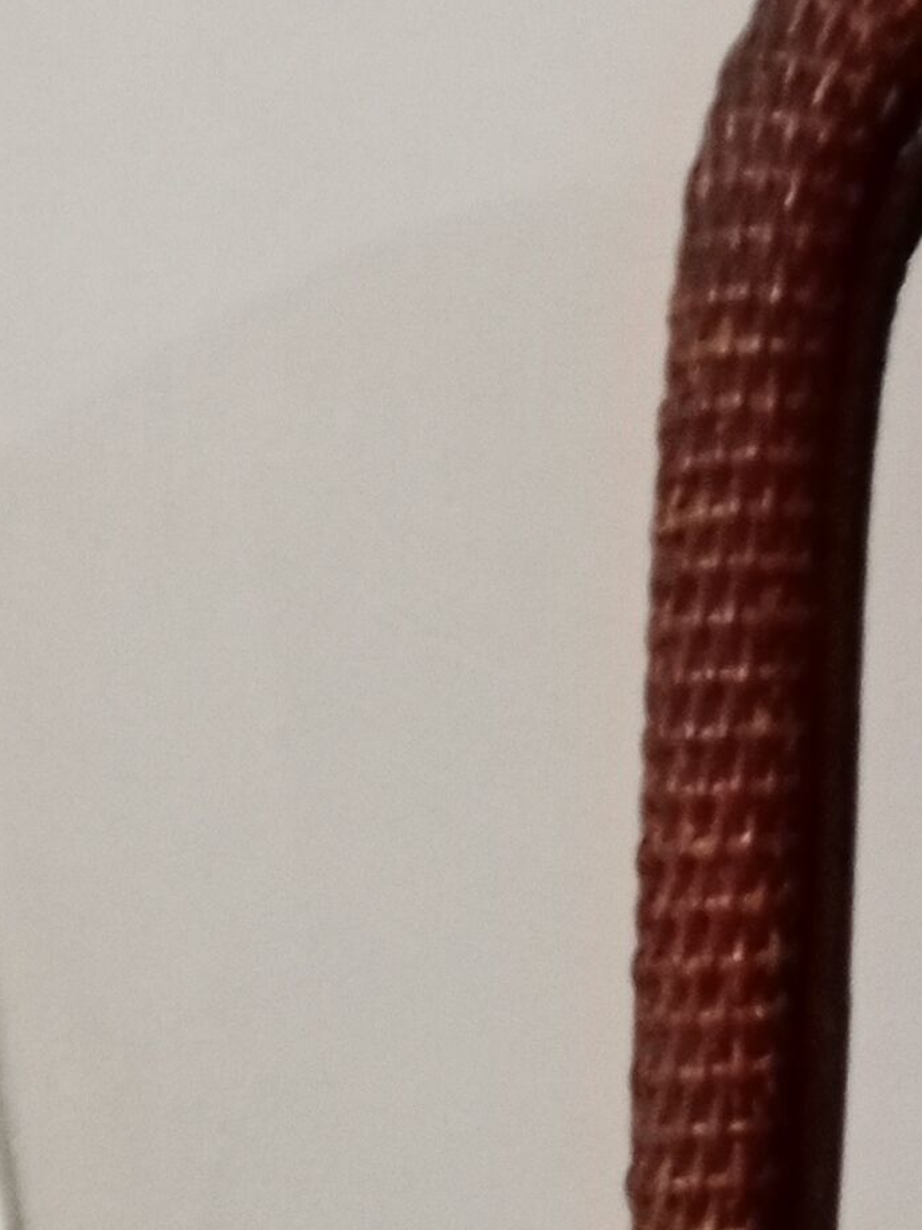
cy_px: 1619
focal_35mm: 118
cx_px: 1358
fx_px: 4194
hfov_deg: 12.0
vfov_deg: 15.8
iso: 1171
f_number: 1.8
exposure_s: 1/20
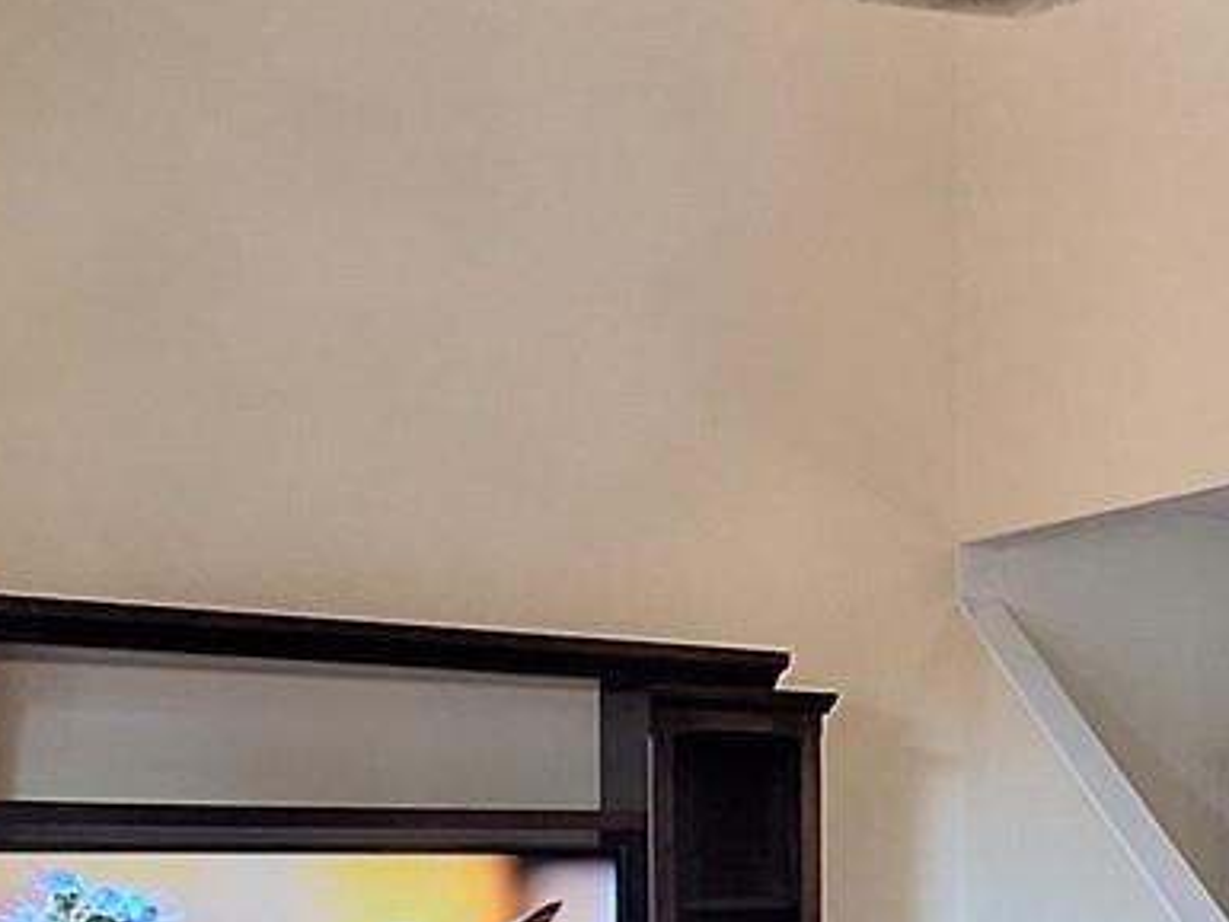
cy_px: 823
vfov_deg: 26.2
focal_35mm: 54
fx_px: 1918
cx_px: 1590
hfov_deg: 29.0
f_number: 2.2
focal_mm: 1.74
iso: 200
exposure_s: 1/40
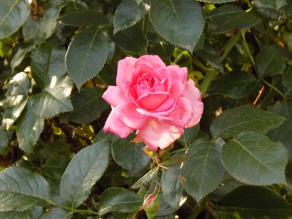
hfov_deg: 5.5
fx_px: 3020
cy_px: 110
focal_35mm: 358
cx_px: 146
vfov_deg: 4.2
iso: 320
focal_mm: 63.7
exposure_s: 1/60
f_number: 5.9
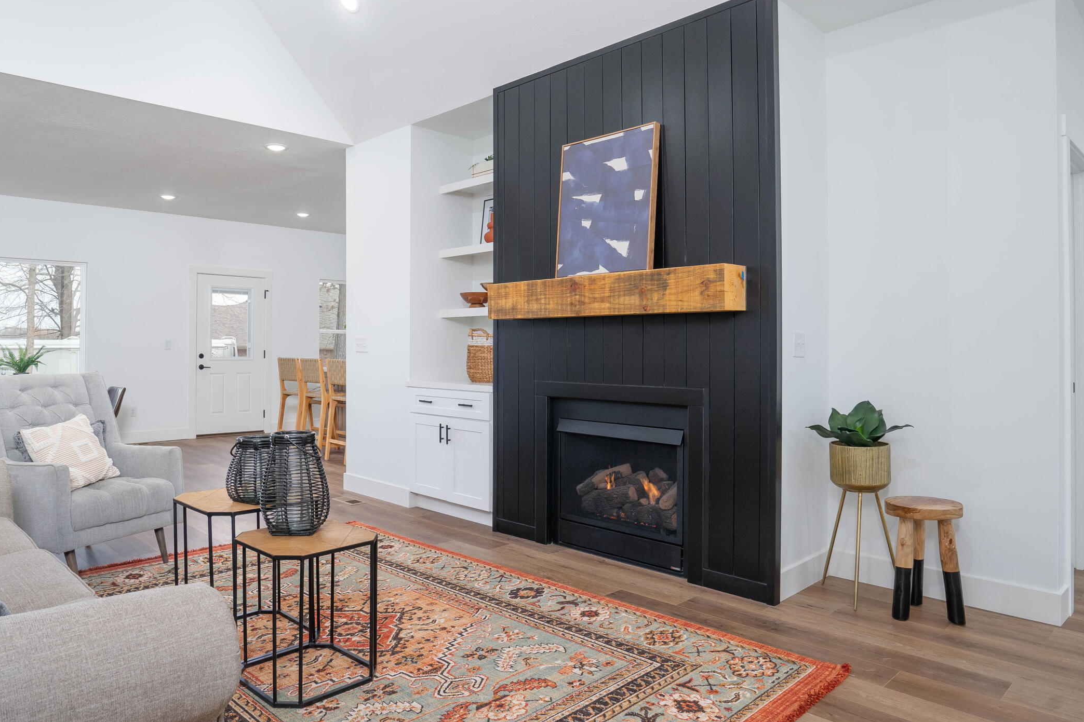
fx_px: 692
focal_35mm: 23
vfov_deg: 55.0
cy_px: 334
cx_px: 478
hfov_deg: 75.8
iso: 400
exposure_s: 1/125
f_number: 9
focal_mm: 16
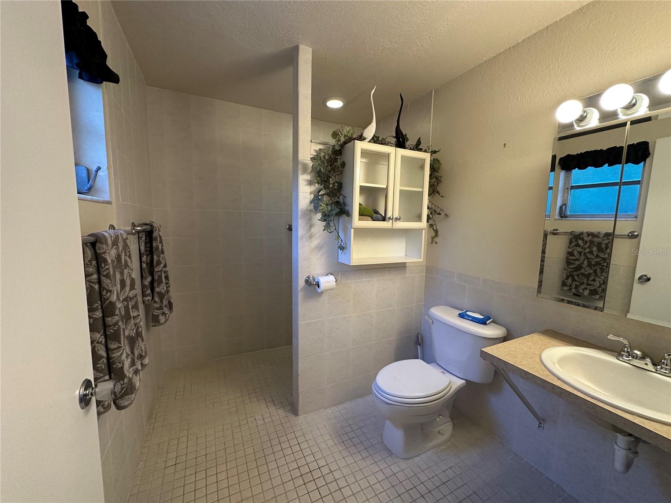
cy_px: 252
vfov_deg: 85.7
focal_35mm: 14
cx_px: 336
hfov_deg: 102.1
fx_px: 271
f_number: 2.2
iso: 320
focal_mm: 2.22
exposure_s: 1/120
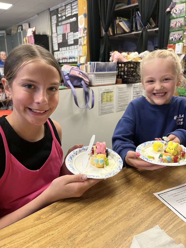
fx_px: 186
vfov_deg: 67.3
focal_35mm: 26
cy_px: 124
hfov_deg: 53.1
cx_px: 93
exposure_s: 1/38
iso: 500
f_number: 1.6
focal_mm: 5.1
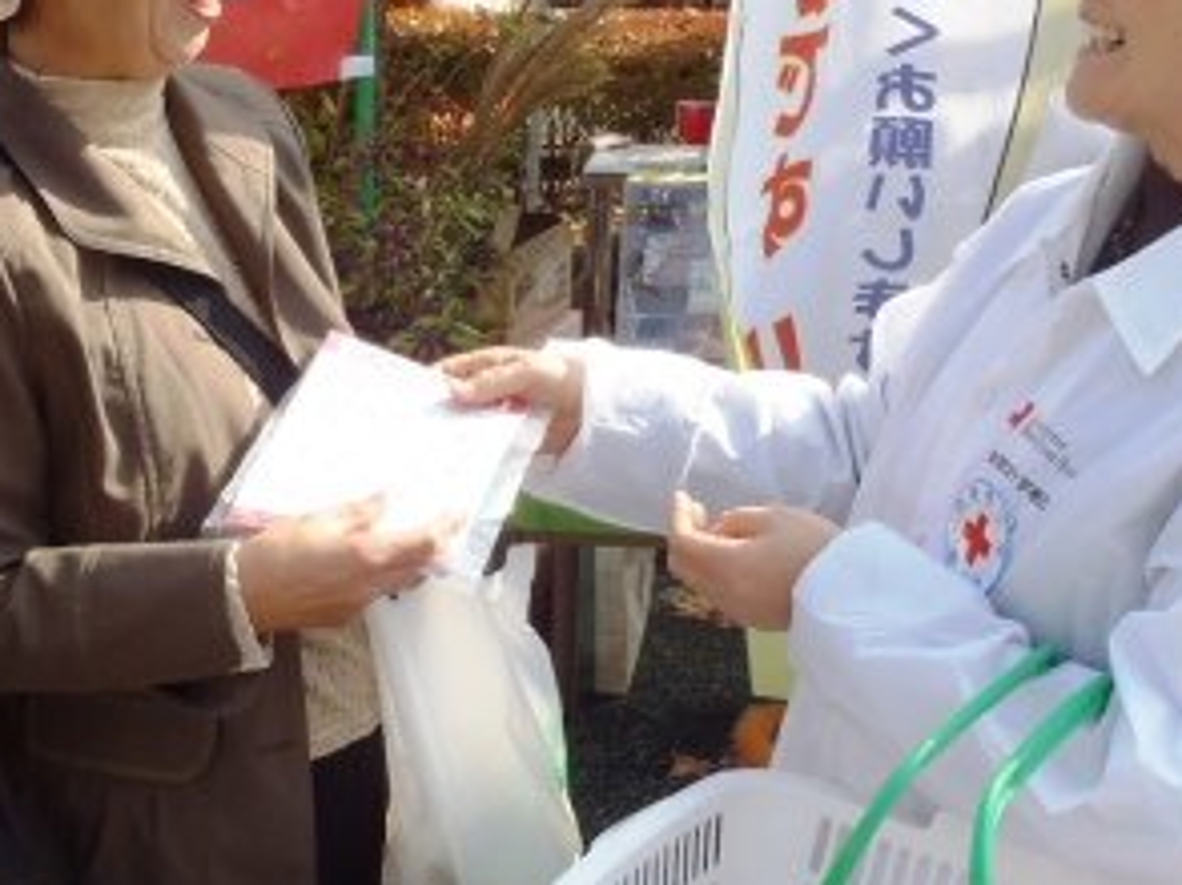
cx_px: 466
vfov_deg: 24.0
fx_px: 2081
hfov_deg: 31.6
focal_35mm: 61
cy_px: 418
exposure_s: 1/250
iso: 80
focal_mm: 5
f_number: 3.9
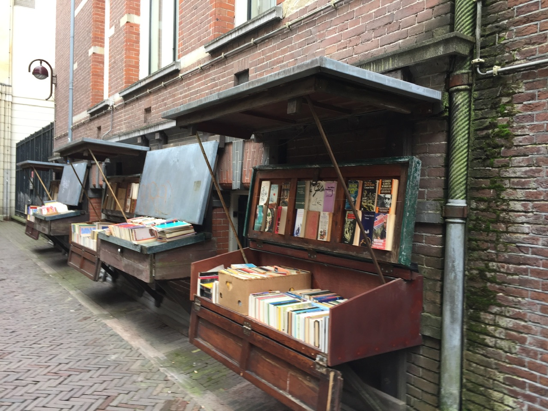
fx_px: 459
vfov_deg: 48.2
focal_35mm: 29
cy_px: 206
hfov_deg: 61.7
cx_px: 274
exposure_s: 1/50
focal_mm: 4.15
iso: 40
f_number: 2.2
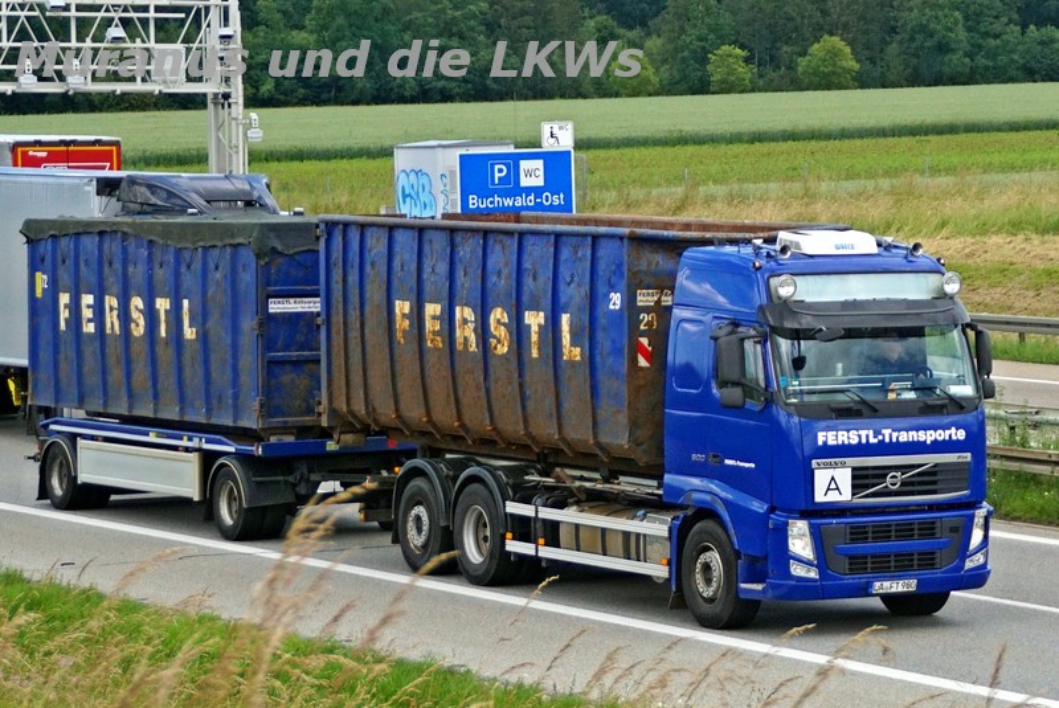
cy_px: 354
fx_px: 2650
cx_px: 530
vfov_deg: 15.2
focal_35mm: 90
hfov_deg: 22.6
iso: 640
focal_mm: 60
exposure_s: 1/2000
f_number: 5
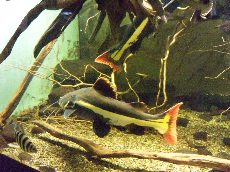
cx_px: 115
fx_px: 233
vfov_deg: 40.7
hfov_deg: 52.6
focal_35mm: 35
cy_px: 86
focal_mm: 6.2
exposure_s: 1/30
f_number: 3.5
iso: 1600
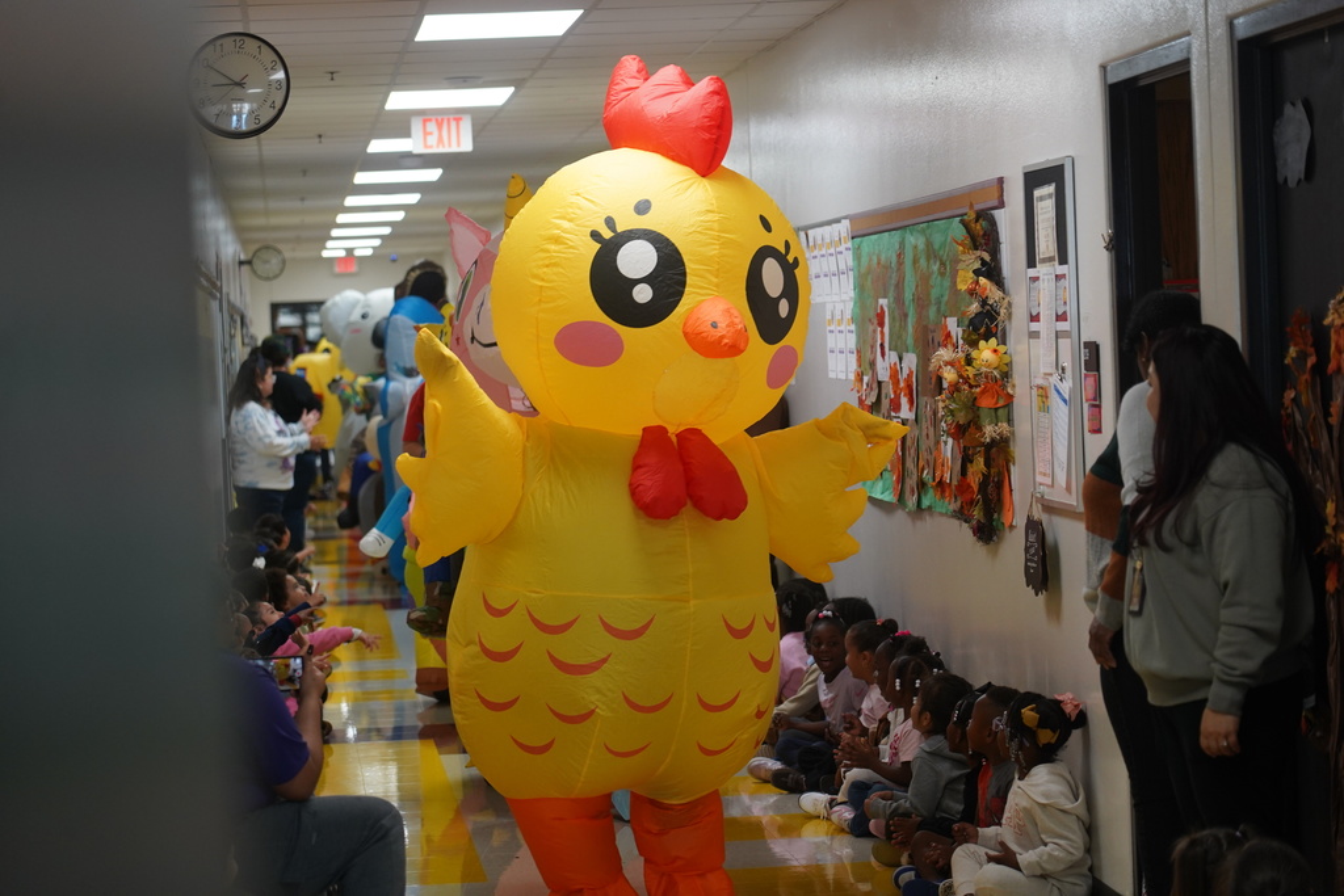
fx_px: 3920
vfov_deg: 13.0
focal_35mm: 105
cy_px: 448
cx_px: 672
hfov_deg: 19.5
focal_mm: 105
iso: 1600
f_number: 4
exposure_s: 1/160
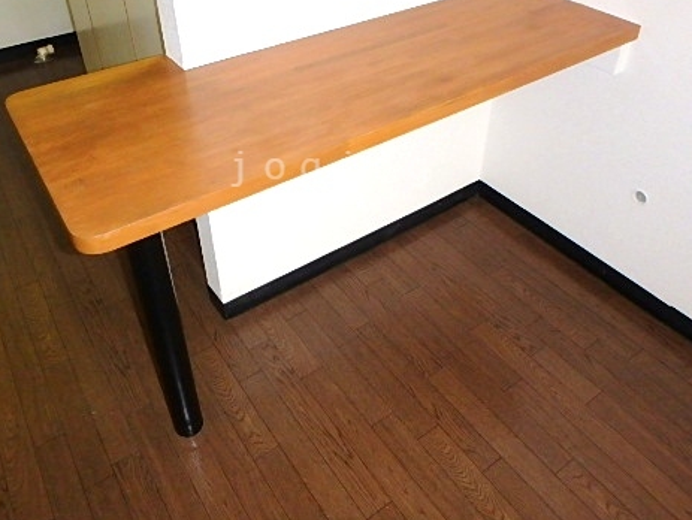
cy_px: 169
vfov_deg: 47.4
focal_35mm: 29
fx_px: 580
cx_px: 333
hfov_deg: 61.6
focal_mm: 3.7
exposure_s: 1/30
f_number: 3.5
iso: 400
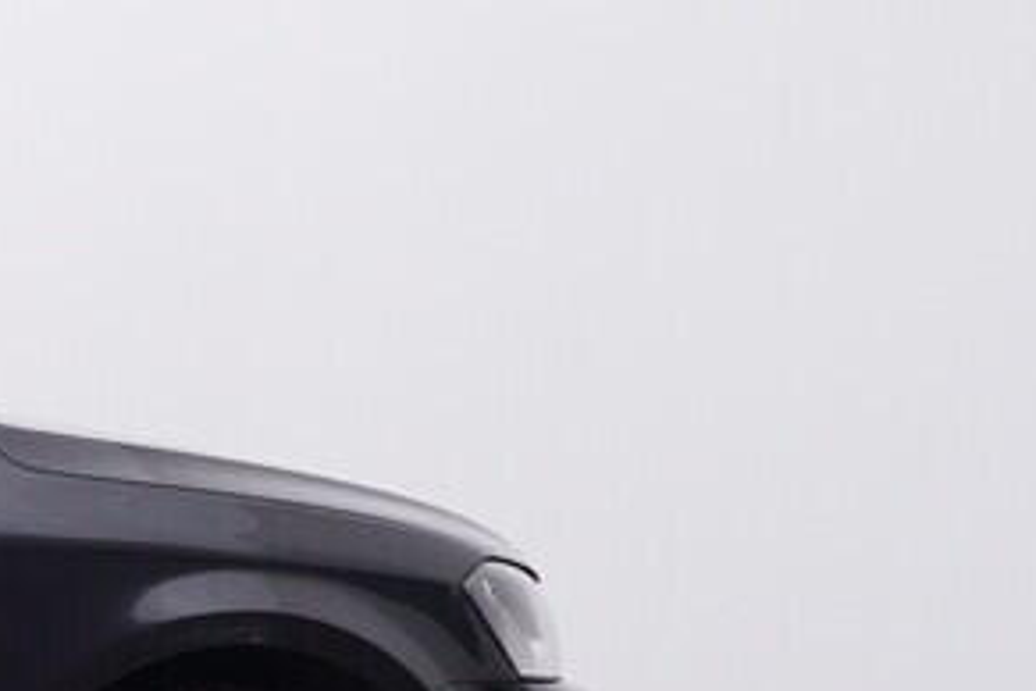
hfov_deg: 14.9
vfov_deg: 12.1
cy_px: 741
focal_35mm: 111
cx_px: -1047
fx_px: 3208
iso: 200
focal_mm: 15
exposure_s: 1/80
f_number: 5
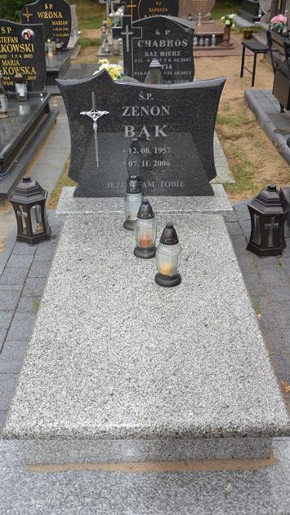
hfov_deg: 33.7
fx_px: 479
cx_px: 149
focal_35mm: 35
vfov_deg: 56.6
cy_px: 259
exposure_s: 1/125
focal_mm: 22
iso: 125
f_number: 4
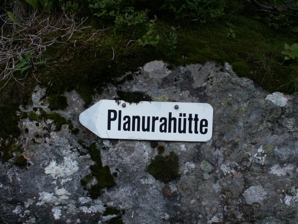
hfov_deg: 39.7
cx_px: 149
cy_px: 112
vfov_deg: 30.3
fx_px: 413
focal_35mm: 48
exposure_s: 1/50
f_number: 3.5
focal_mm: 8.03
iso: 50
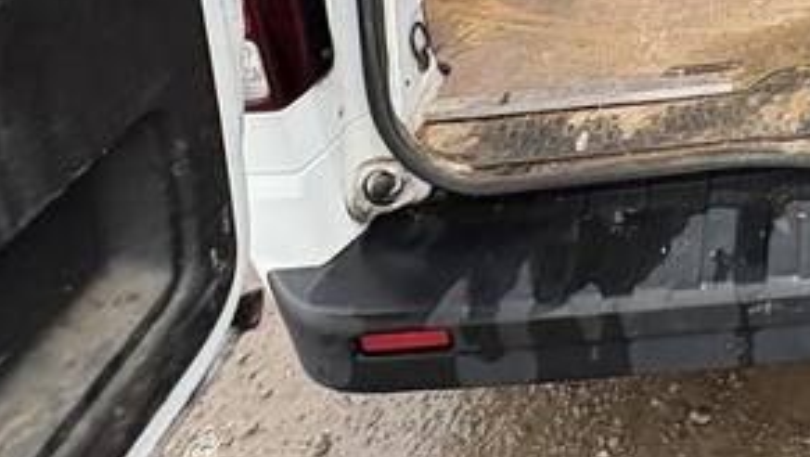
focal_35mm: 47
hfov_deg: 37.0
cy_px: -424
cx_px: 882
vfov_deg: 18.3
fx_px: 1010
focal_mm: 2.22
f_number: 2.2
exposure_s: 1/137
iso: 80
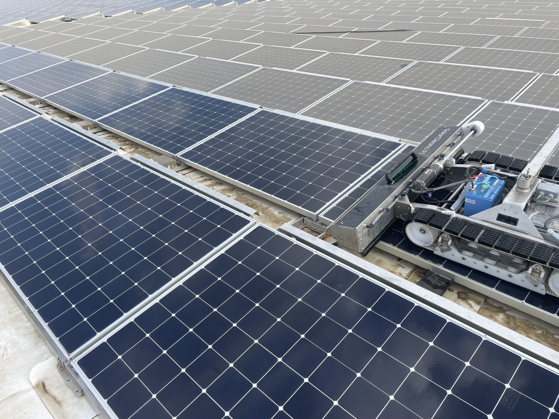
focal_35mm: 26
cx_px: 280
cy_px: 210
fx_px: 420
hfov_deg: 67.3
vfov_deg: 53.1
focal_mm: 4.2
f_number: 1.6
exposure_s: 1/796
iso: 32
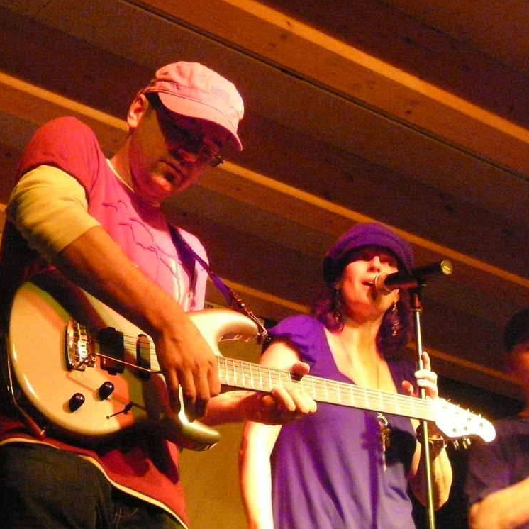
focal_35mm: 77
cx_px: 243
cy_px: 264
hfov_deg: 22.5
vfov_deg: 22.5
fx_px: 1331
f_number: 3.6
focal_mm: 9.7
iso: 800
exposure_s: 1/13
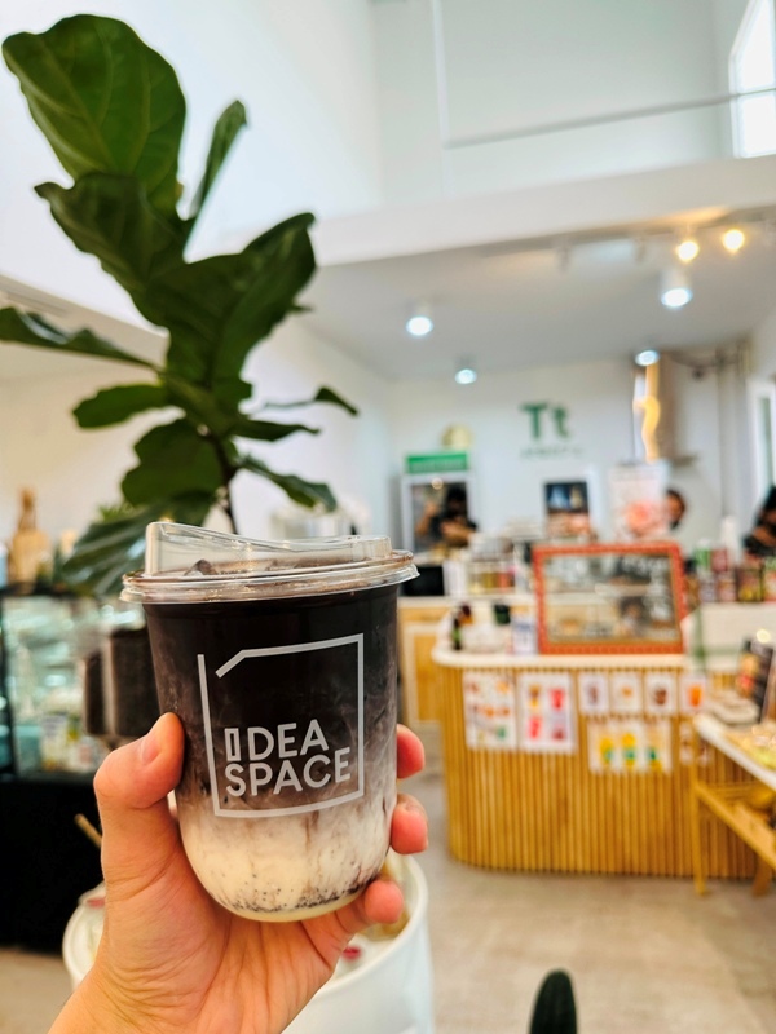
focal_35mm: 24
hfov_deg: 56.8
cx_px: 388
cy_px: 517
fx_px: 717
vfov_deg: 71.6
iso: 160
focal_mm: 6.86
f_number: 1.78
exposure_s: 1/100
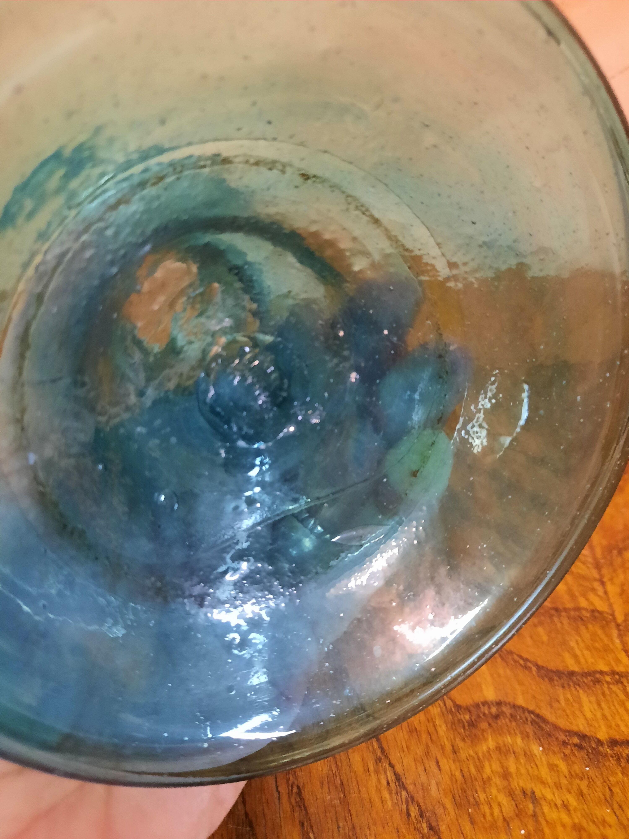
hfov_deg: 54.9
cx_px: 314
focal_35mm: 25
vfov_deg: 69.4
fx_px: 606
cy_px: 420
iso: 640
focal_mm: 4.6
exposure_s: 1/20
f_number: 2
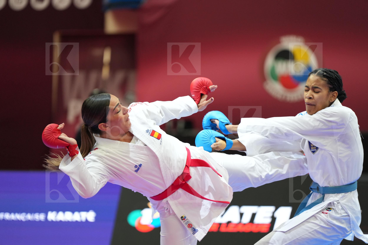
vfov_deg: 7.8
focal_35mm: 175
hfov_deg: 11.7
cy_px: 122
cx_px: 184
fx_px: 1789
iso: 2000
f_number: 2.8
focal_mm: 175
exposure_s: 1/1000
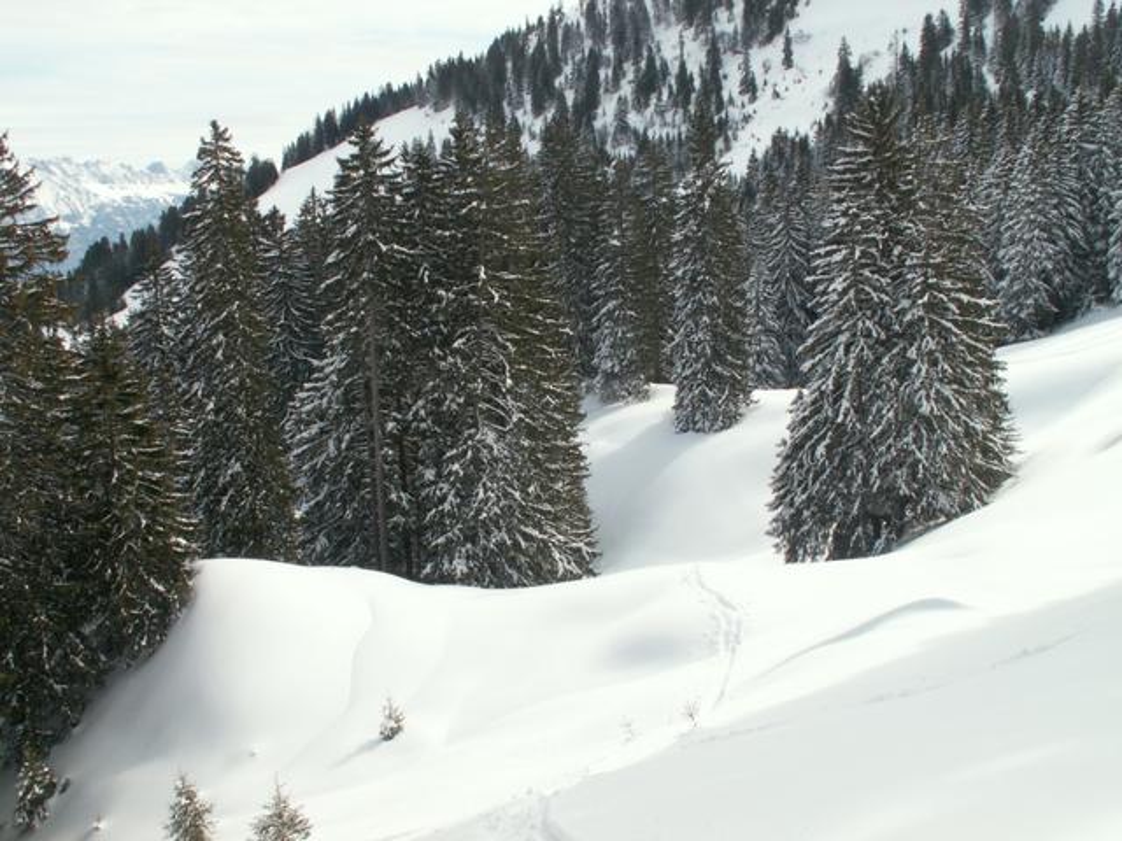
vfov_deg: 40.7
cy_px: 420
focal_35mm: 35
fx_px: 1134
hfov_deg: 52.6
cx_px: 561
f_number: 6.3
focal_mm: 5.86
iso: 50
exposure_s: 1/200
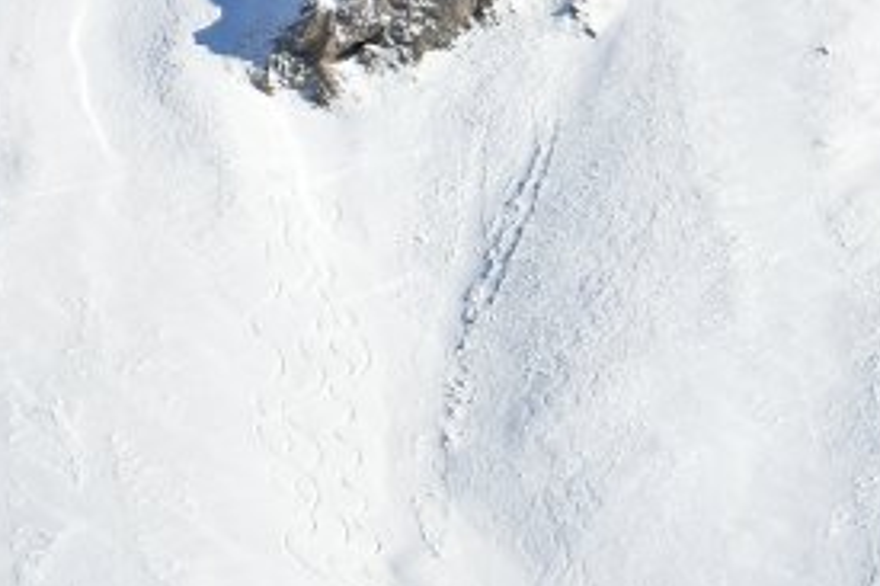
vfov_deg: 6.1
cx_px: 1034
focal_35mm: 221
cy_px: -556
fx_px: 5399
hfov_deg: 9.2
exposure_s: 1/8000
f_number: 4
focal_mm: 38
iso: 400
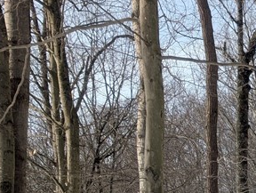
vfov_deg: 15.7
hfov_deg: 20.1
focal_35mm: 85
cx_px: 373
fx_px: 630
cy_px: 308
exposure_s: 1/767
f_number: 1.68
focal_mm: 6.9
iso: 22
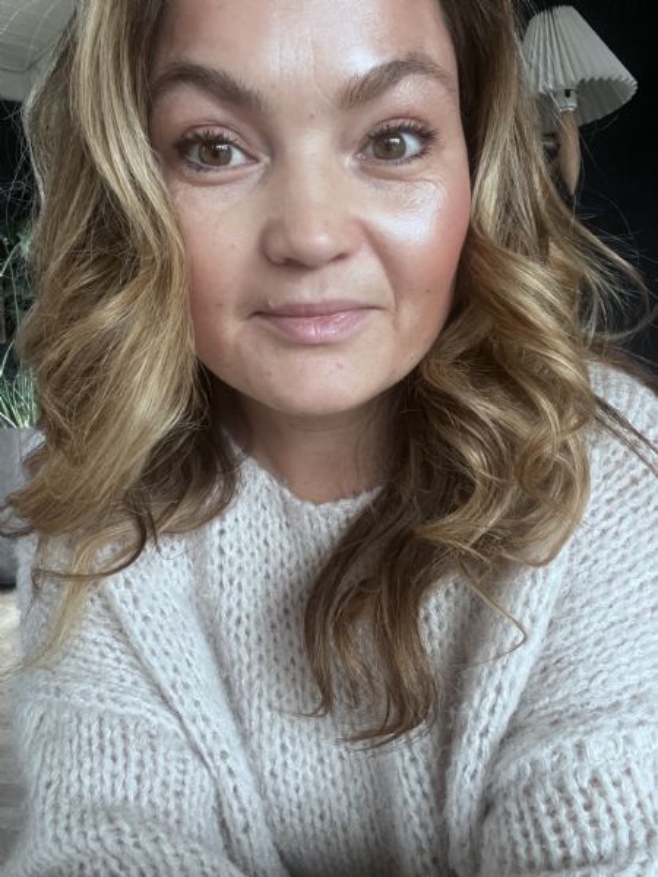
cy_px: 438
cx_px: 329
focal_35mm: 30
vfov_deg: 60.0
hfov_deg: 46.8
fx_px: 760
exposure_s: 1/60
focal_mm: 2.71
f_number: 2.2
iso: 320
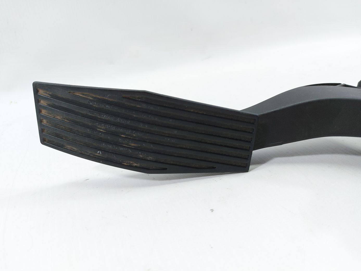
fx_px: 250
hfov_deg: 71.6
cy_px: 136
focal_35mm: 24
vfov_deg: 56.8
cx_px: 180
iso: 64
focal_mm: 5.23
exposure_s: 1/50
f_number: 1.8
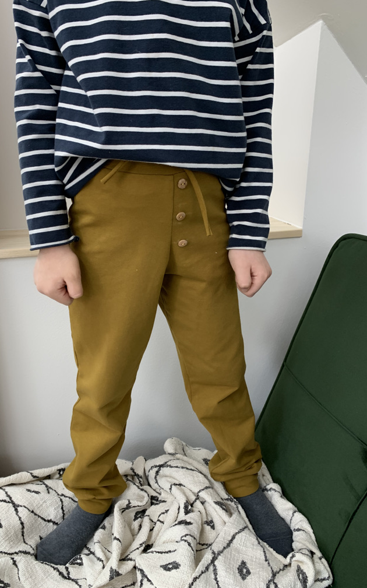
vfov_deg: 66.5
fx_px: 448
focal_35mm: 28
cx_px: 160
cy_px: 293
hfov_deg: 44.4
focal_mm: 4.25
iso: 100
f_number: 1.8
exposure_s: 1/50
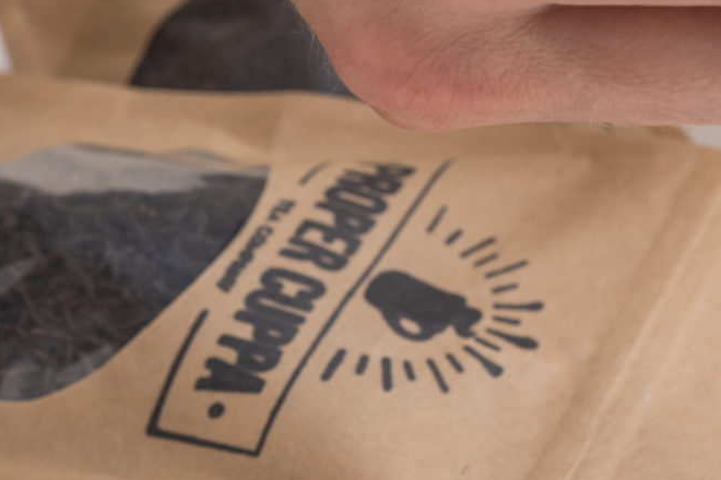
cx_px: 616
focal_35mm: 194
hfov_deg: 10.6
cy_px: -110
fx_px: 3885
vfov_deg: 7.0
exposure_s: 1/100
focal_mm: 50
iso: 100
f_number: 5.6
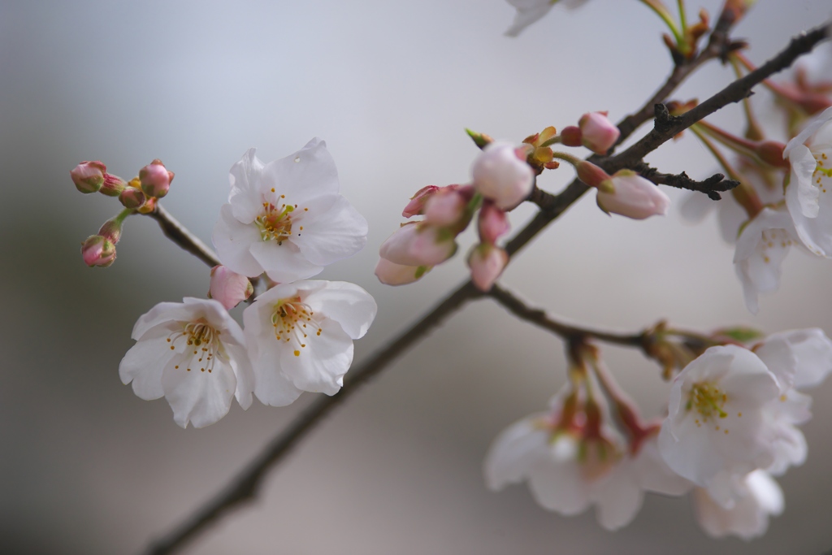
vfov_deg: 4.6
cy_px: 278
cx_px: 416
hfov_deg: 6.9
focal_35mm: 300
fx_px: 6934
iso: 200
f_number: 4
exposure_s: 1/5000
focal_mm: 300
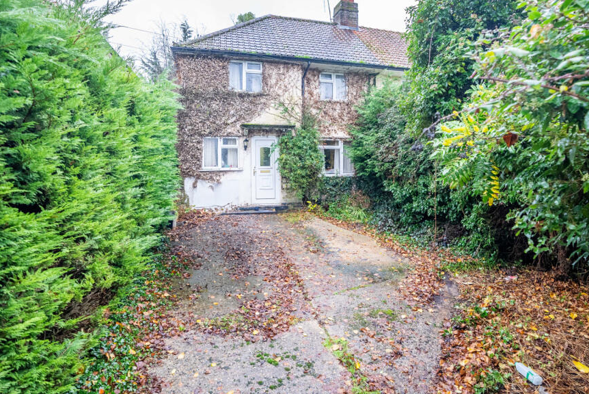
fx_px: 311
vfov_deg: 64.2
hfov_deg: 86.8
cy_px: 163
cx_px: 310
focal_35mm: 19
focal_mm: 16
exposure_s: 1/160
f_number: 4
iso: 640
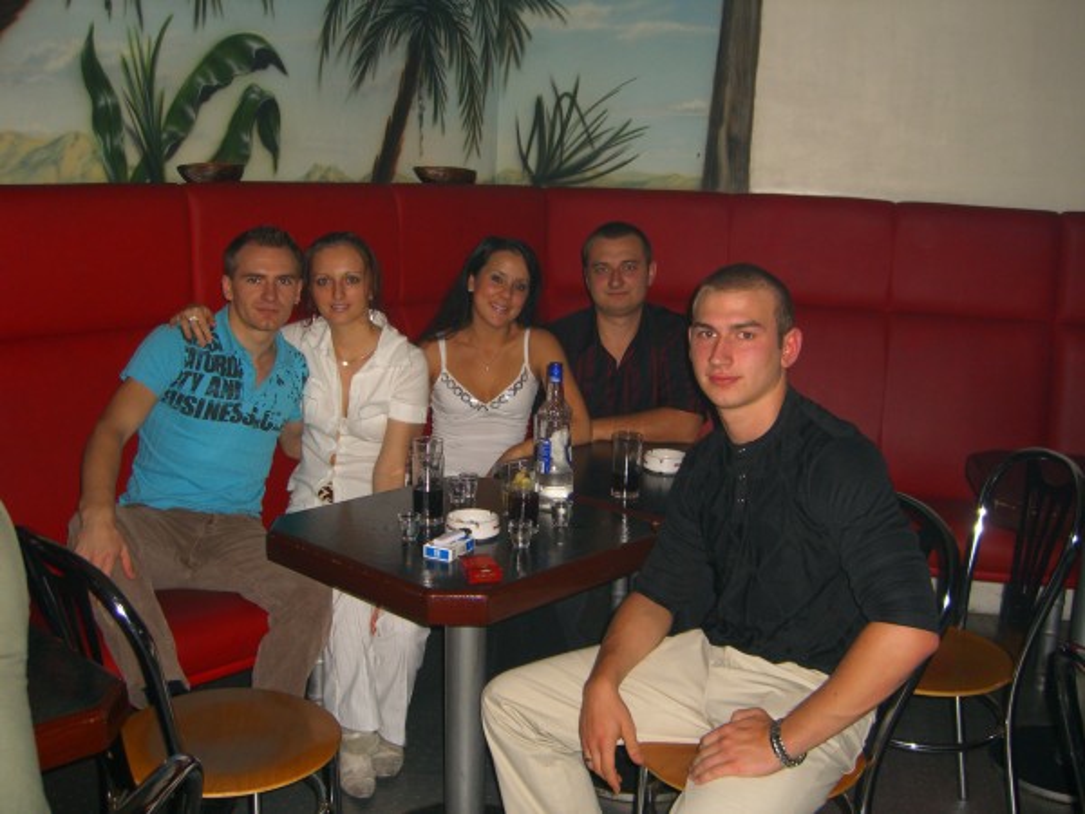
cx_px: 542
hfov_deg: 49.0
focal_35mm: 38
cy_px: 407
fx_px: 1191
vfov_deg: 37.7
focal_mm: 7.9
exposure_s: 1/60
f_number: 2.8
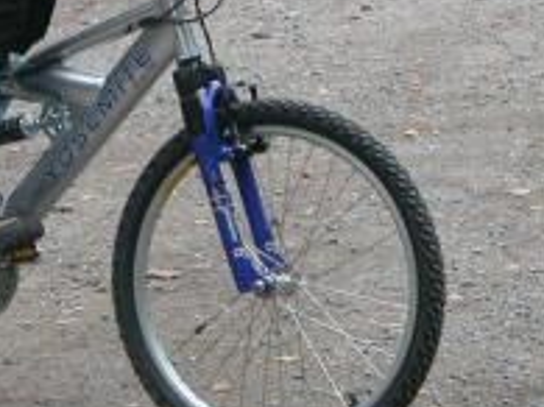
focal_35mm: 305
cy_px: 0
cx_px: 128
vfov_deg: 4.9
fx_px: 4790
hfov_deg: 6.5
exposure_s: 1/406
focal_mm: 23.7
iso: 400
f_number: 4
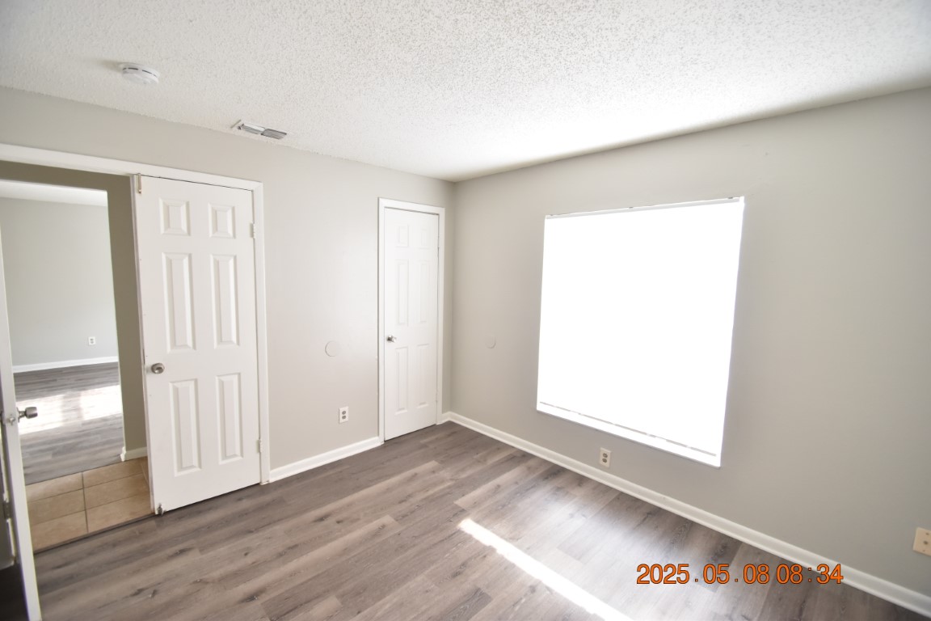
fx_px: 388
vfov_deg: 77.3
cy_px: 310
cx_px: 466
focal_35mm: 15
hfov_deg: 100.4
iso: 800
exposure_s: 1/125
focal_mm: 10
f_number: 4
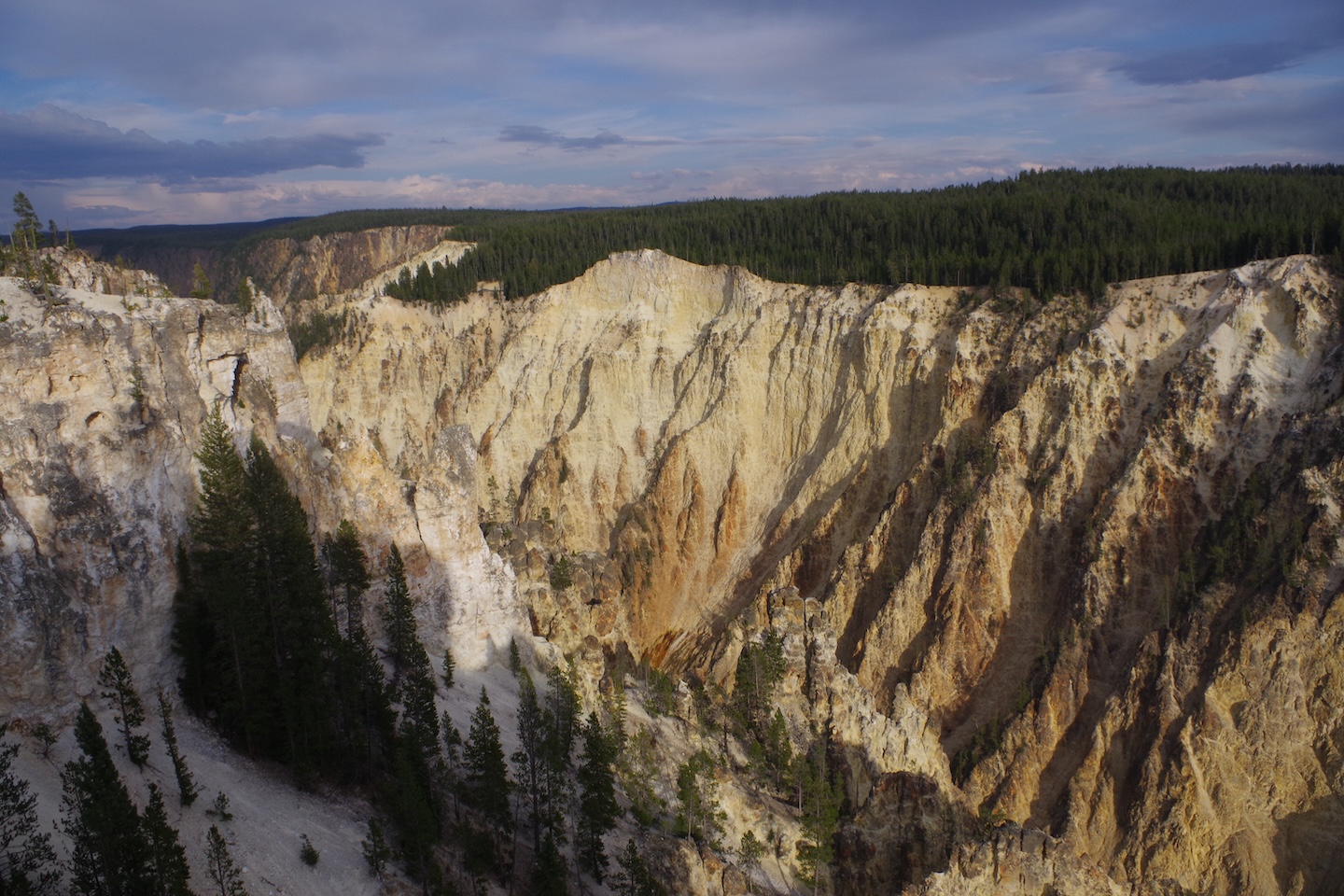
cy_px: 448
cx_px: 672
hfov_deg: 67.4
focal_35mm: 27
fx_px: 1008
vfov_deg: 47.9
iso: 400
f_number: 11
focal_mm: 18
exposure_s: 1/100
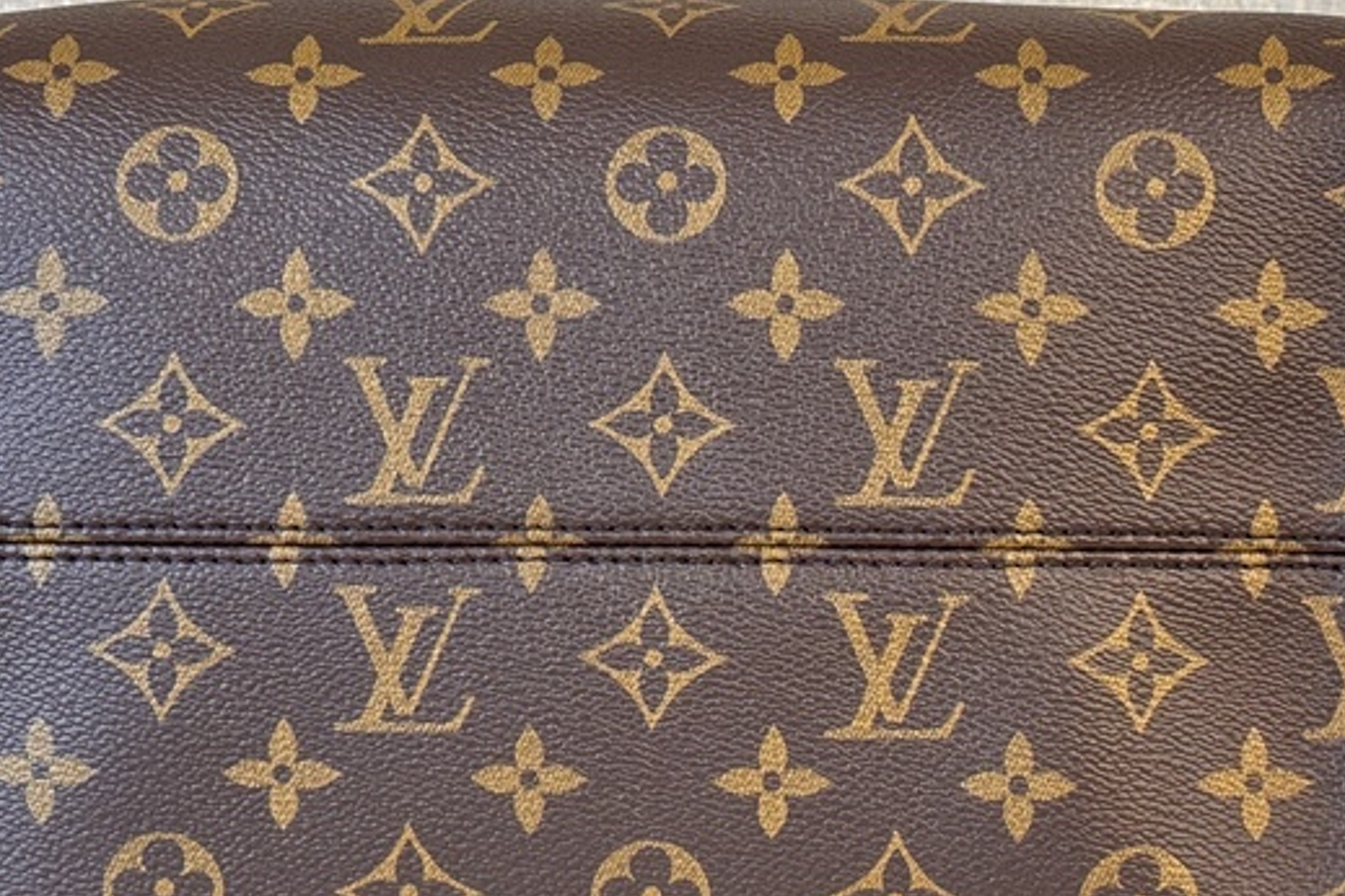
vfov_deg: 14.1
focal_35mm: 97
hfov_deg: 21.0
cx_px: 739
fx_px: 3624
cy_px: 479
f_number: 1.78
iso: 160
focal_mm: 6.76
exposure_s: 1/53
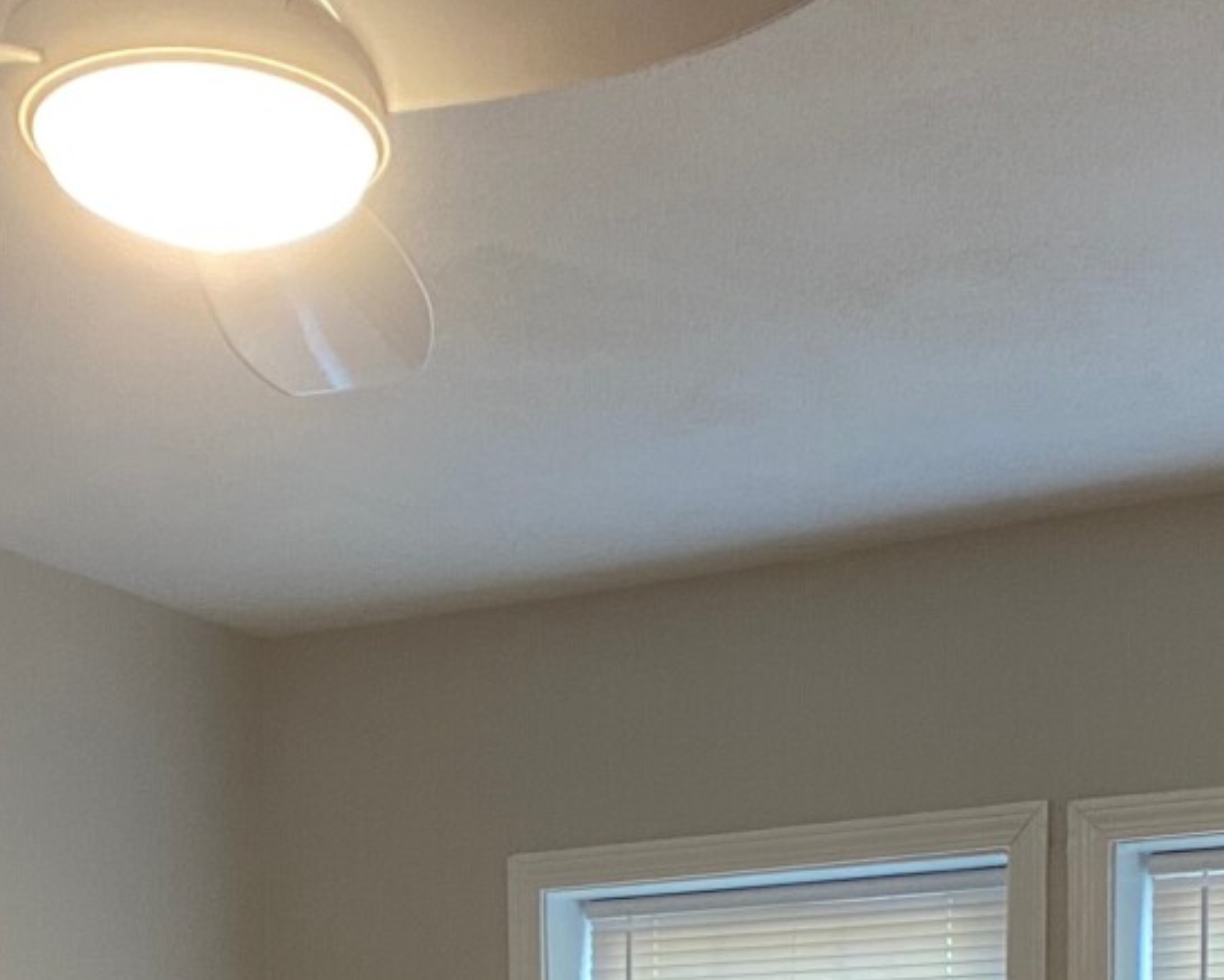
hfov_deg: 20.1
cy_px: 1401
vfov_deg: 15.2
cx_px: 725
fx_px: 3443
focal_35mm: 95
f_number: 1.8
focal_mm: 4.25
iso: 320
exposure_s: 1/60
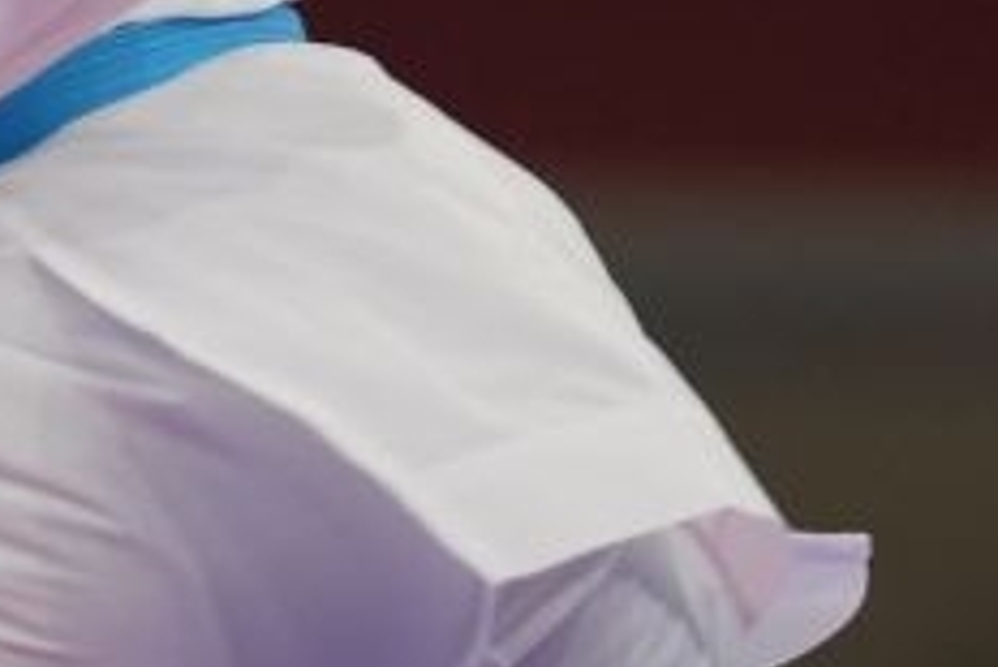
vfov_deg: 1.0
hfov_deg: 1.4
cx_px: 133
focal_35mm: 1429
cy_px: -13
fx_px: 39638
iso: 500
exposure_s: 1/1000
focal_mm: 184
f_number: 2.8
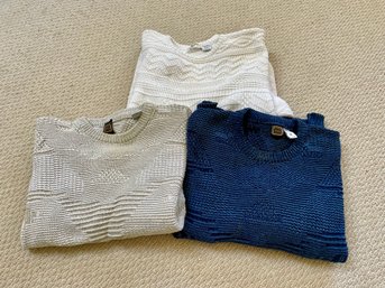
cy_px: 144
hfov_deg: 67.3
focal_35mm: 26
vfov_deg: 53.0
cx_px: 192
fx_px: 289
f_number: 1.6
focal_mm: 4.2
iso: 125
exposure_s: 1/96
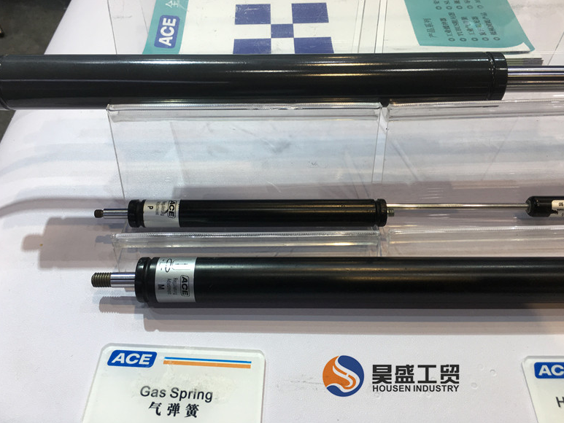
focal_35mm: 30
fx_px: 489
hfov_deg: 60.0
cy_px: 206
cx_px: 277
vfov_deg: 46.8
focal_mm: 4.15
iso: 40
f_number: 2.2
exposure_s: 1/100
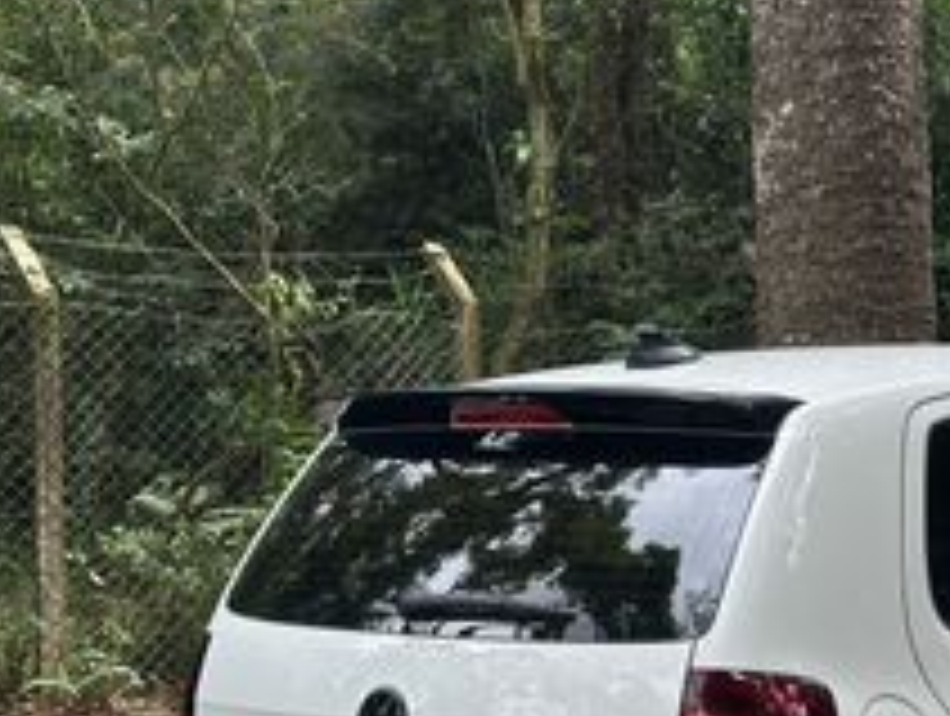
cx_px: 945
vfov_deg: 13.7
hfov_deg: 17.9
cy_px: 739
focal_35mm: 107
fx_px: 2942
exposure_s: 1/458
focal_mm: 6.86
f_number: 1.78
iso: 64
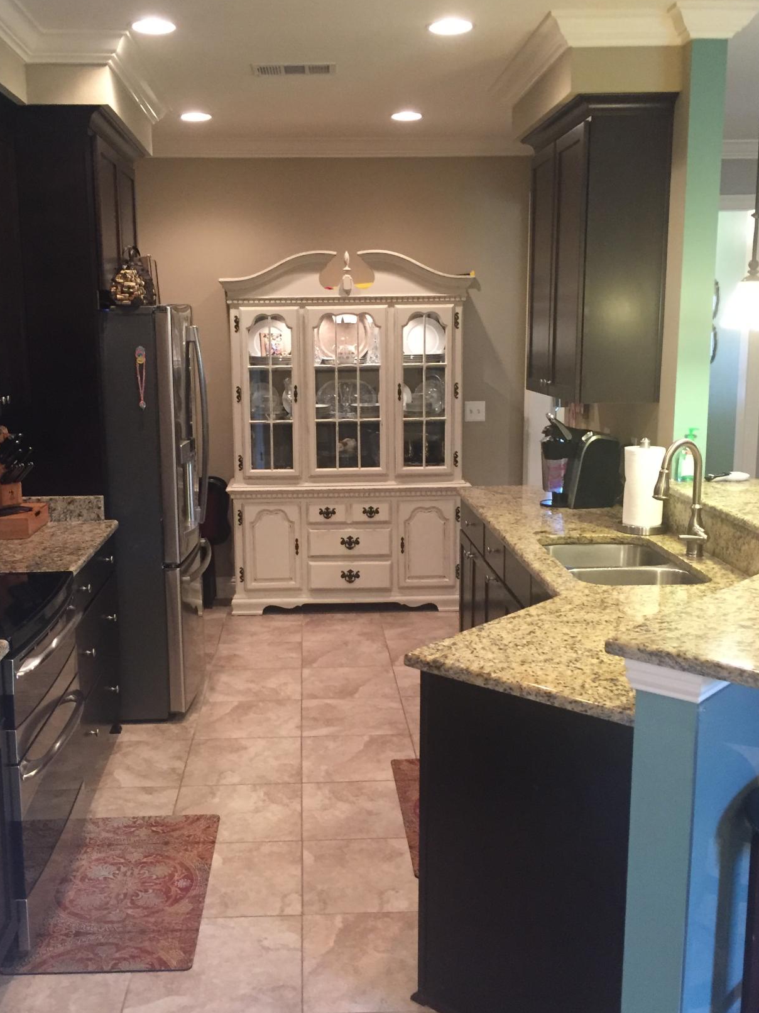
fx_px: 1053
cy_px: 509
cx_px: 333
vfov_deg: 51.4
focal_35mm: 36
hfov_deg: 39.6
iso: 250
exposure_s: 1/24
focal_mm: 4.15
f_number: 2.2
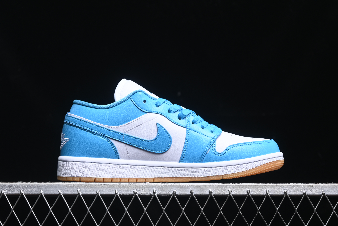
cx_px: 169
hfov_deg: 27.0
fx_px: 704
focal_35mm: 75
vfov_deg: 18.2
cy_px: 113
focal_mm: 50
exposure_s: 1/60
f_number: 6.3
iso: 160
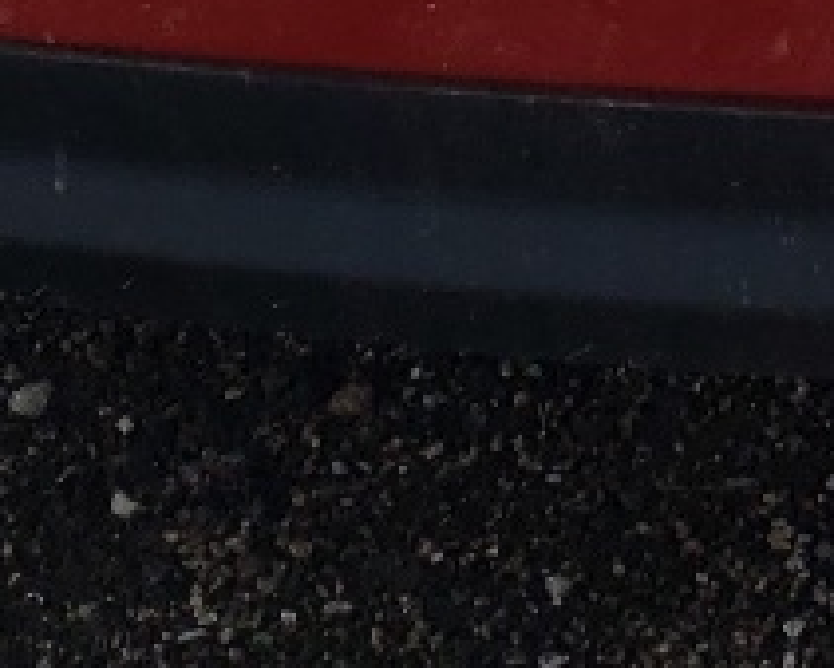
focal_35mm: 192
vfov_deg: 7.5
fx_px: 4741
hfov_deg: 9.9
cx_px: 941
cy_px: -945
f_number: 1.5
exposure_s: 1/1429
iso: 50
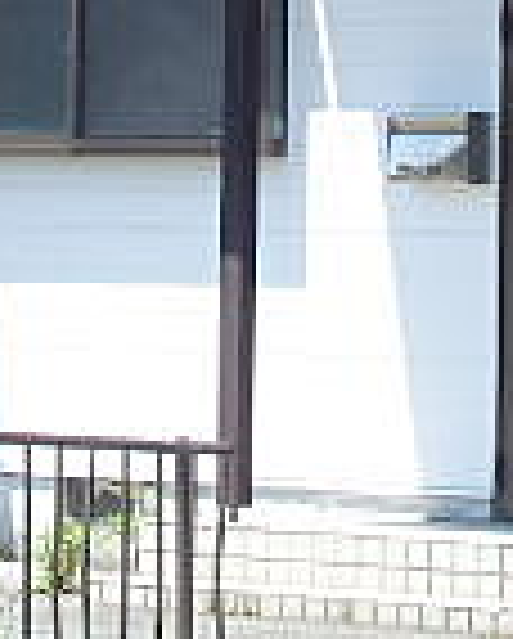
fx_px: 5492
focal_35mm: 290
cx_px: 126
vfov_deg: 6.6
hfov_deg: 5.3
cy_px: -148
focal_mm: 11.9
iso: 125
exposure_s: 1/320
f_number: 4.4
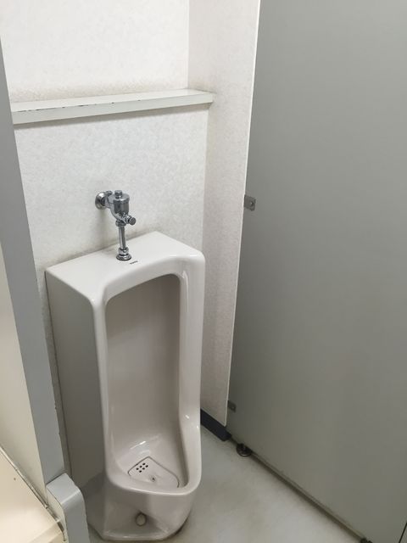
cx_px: 204
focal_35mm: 29
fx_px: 455
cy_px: 272
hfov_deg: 48.2
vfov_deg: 61.7
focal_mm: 4.15
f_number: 2.2
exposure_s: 1/40
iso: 32
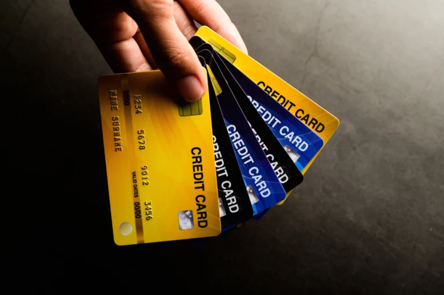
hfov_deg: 33.4
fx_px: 739
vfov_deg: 22.6
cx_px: 222
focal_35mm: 60
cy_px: 148
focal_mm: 60
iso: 100
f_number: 6.3
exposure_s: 1/160
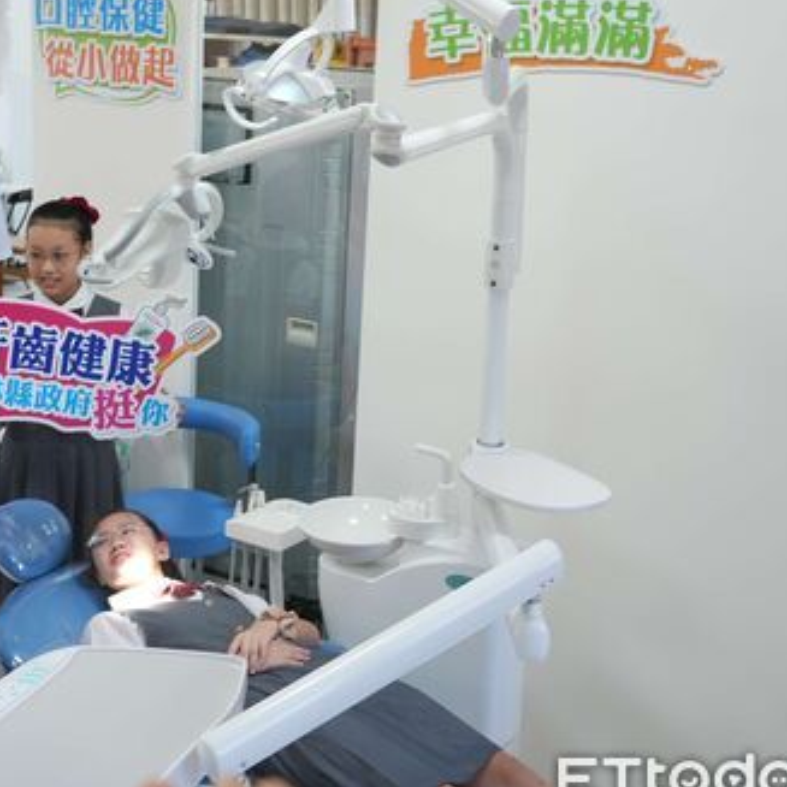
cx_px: 274
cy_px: 347
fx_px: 1363
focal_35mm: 53
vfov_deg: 32.2
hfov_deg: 32.0
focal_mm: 34
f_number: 4
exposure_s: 1/40
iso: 250
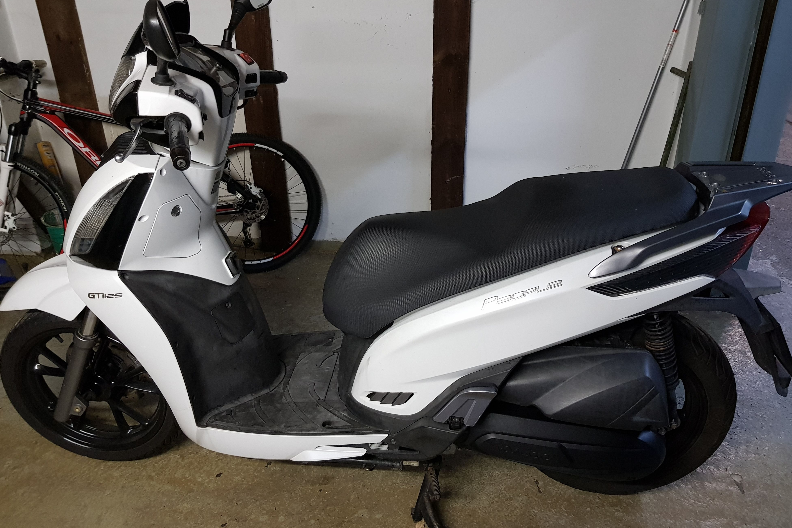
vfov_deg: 46.4
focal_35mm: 28
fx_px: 616
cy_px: 270
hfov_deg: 65.5
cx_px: 397
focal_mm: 4.2
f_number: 1.7
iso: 250
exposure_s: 1/14
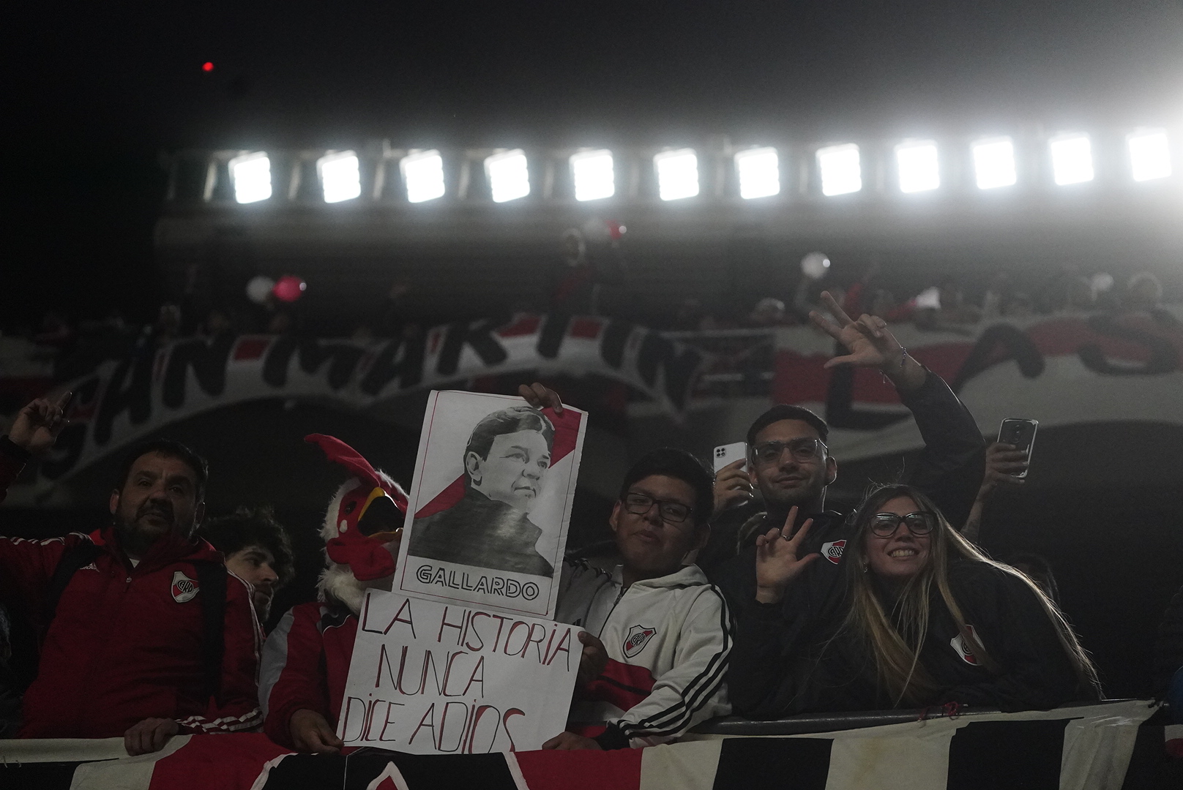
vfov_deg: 13.7
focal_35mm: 100
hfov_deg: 20.4
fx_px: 3288
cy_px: 395
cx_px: 592
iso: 8000
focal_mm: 100
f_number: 4.5
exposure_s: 1/4000
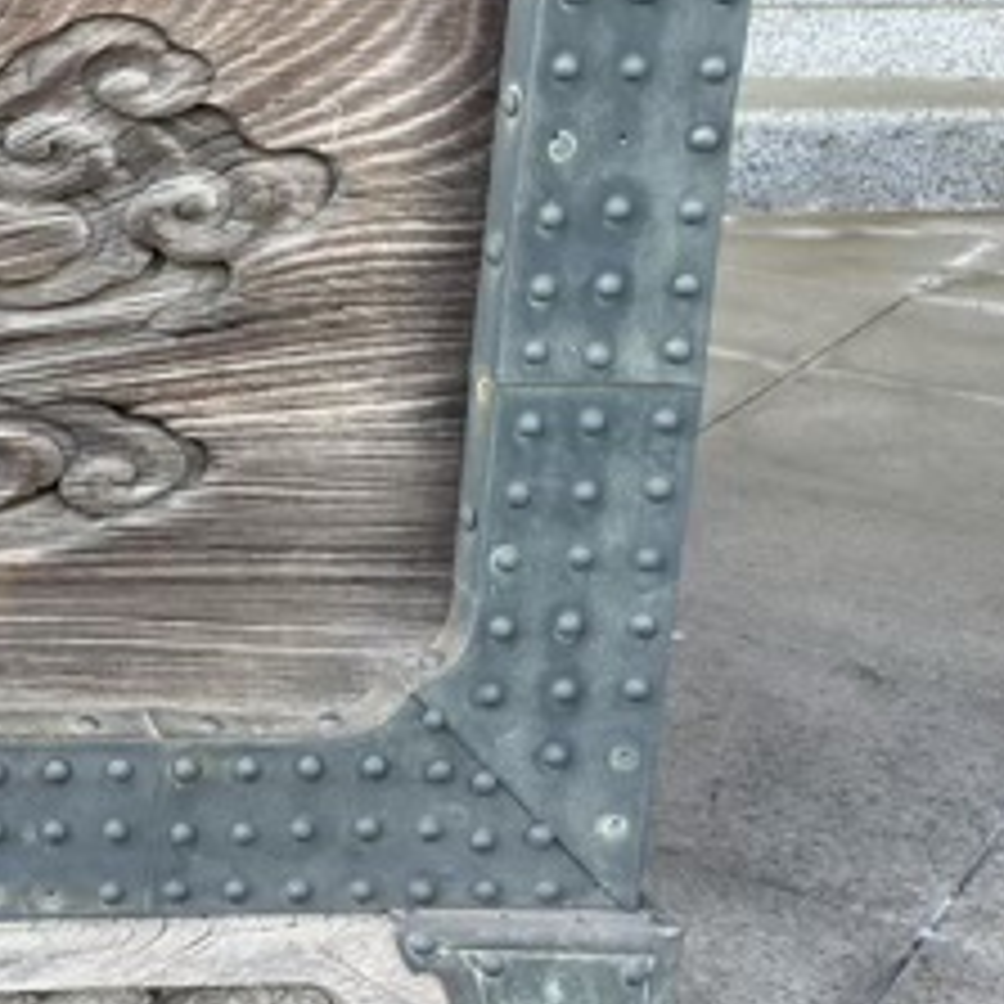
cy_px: 250
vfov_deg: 23.7
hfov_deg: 20.2
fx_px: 2363
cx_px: -558
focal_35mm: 72
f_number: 1.6
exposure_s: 1/121
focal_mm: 5.96
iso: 50
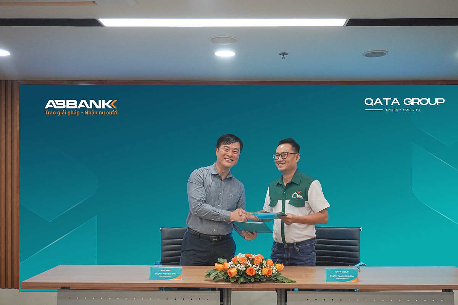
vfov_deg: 34.2
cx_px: 229
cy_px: 152
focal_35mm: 39
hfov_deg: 49.6
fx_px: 496
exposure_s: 1/160
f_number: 4.5
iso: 640
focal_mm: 26
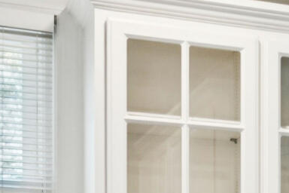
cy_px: 331
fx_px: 1003
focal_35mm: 125
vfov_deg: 10.4
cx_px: 490
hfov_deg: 14.7
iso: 400
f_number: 8
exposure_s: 1/4
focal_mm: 16
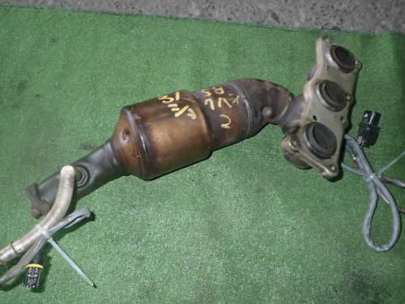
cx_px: 191
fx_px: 351
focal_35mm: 30
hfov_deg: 59.9
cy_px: 148
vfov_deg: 46.8
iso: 320
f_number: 5.6
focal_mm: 4.5
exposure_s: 1/30
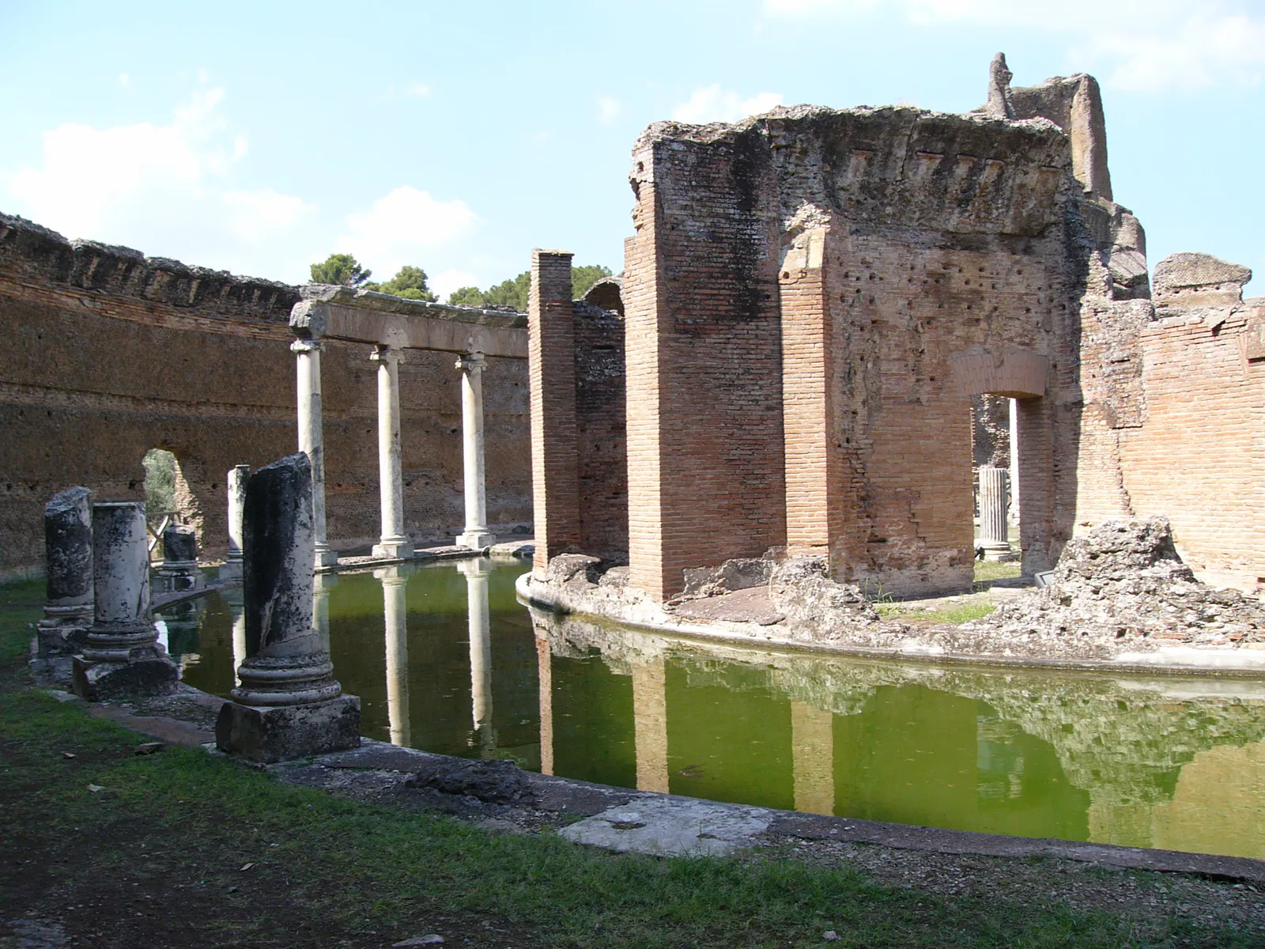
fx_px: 1316
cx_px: 632
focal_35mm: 36
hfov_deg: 51.4
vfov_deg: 39.7
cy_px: 474
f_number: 4
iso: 50
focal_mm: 6
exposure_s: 1/250
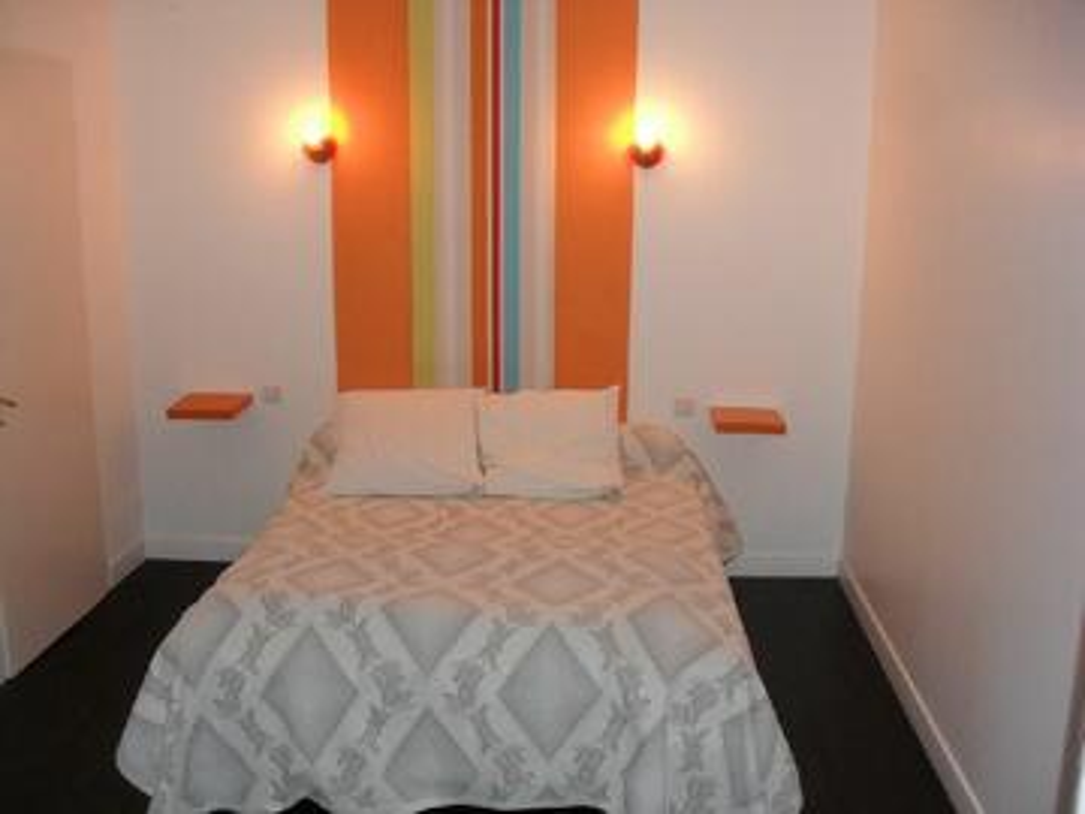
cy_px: 407
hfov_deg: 52.6
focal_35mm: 35
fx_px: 1097
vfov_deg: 40.7
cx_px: 542
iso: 200
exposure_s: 1/45
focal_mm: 6.3
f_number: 3.2
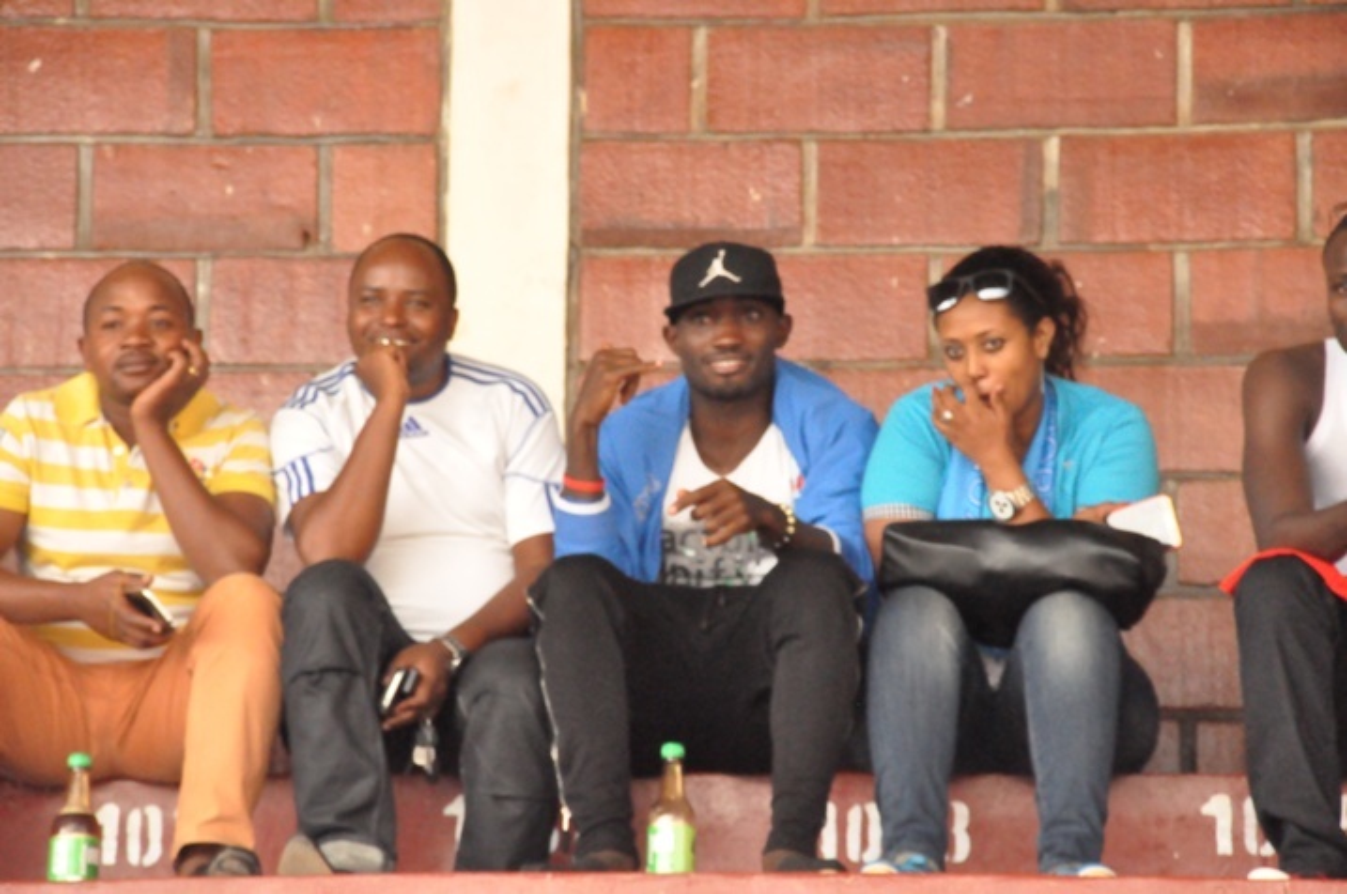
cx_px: 674
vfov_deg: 8.7
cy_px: 447
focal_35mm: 158
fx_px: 5885
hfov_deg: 13.1
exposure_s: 1/200
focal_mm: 105
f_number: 8
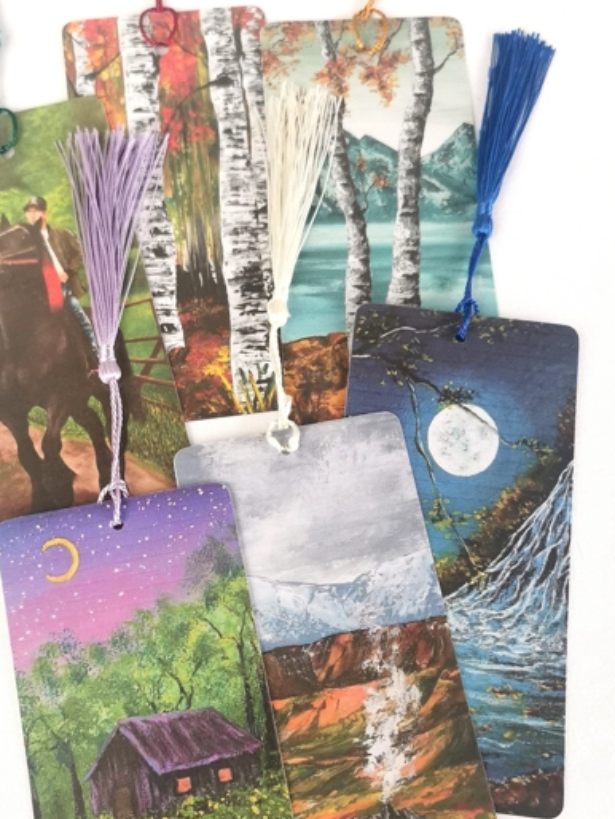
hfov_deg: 34.2
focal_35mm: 42
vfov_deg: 44.7
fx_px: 994
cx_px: 237
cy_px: 465
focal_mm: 5.56
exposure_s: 1/965
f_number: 1.6
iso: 200
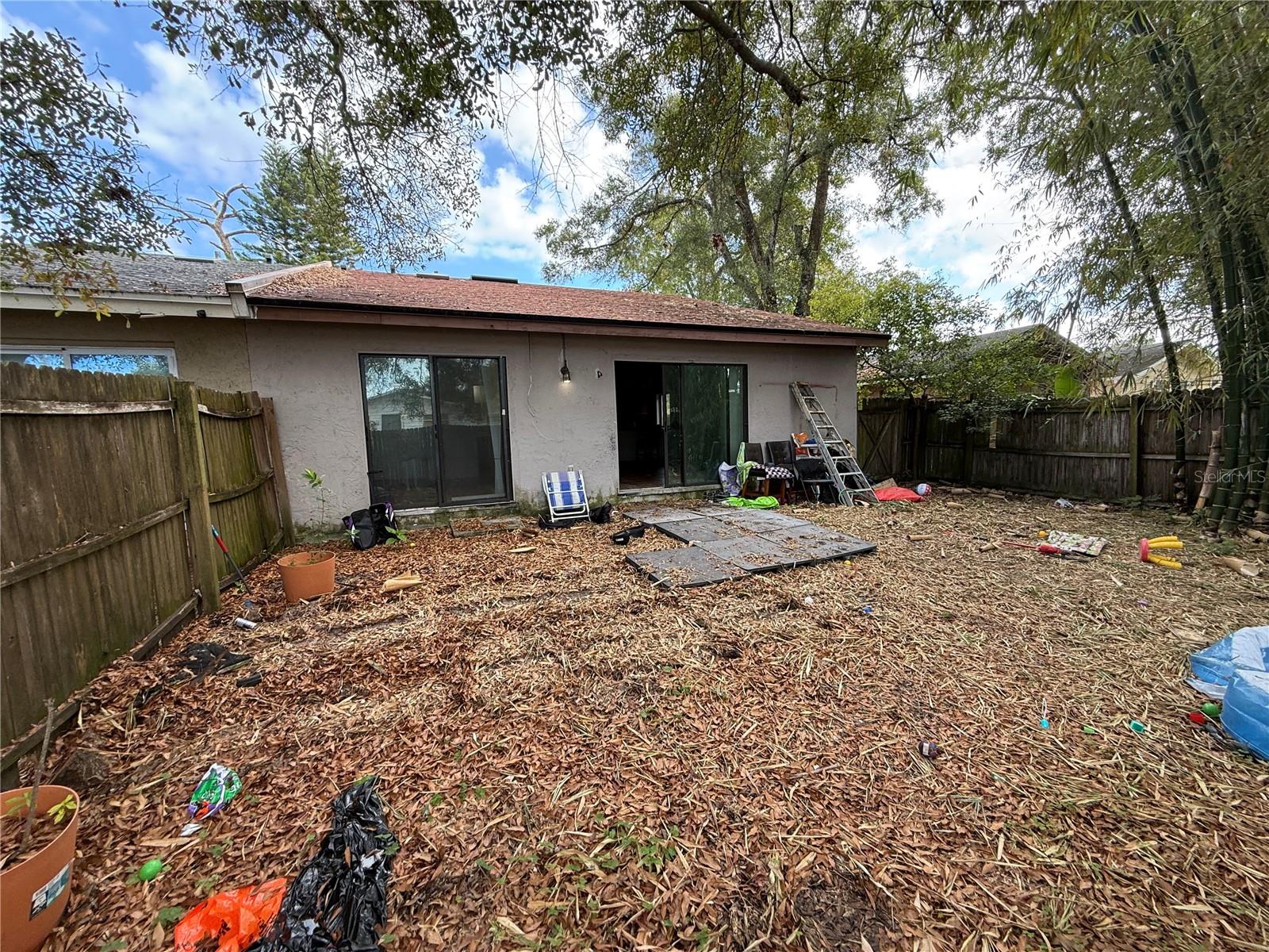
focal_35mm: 14
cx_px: 634
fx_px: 513
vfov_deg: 85.7
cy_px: 476
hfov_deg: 102.1
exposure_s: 1/113
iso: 64
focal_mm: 2.22
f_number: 2.2
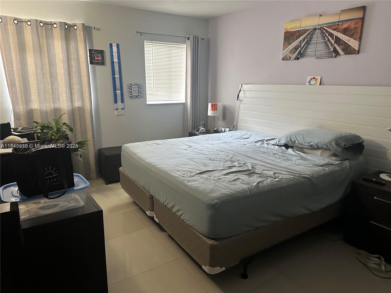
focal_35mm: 24
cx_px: 196
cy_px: 146
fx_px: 271
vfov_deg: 56.8
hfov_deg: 71.6
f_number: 1.78
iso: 640
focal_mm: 6.86
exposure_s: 1/60
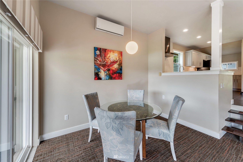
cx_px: 122
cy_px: 81
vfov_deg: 81.2
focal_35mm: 14
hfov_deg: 104.2
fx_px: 95
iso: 250
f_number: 6.3
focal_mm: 14
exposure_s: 1/800
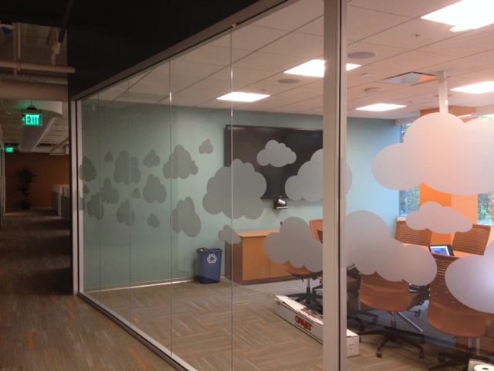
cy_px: 186
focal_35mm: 35
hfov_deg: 52.6
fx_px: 499
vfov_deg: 40.7
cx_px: 247
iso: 250
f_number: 2.4
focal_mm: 4.28
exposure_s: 1/20
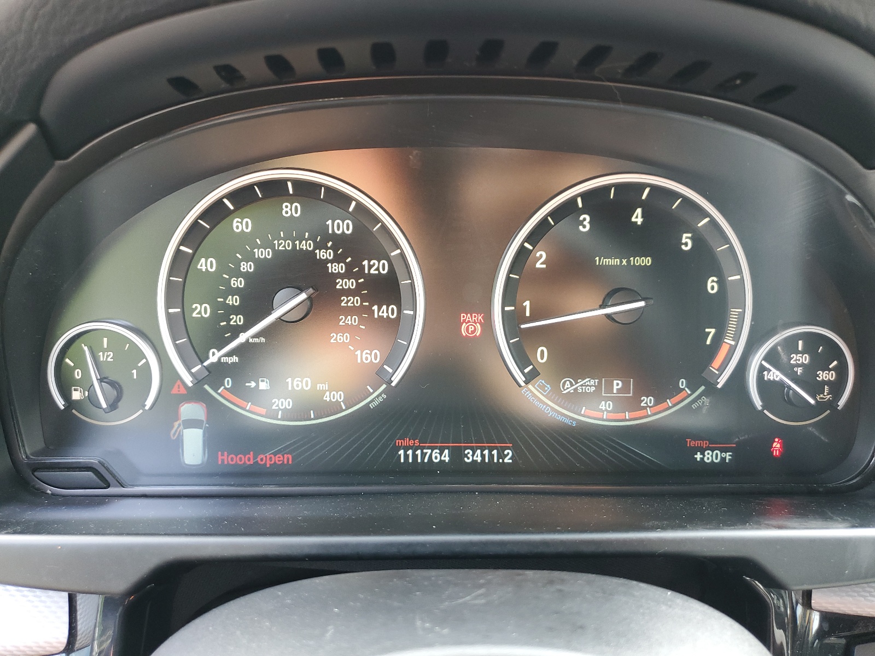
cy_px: 328
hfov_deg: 67.3
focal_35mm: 26
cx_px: 438
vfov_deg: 53.1
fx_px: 657
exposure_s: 1/60.2
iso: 90
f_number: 1.5
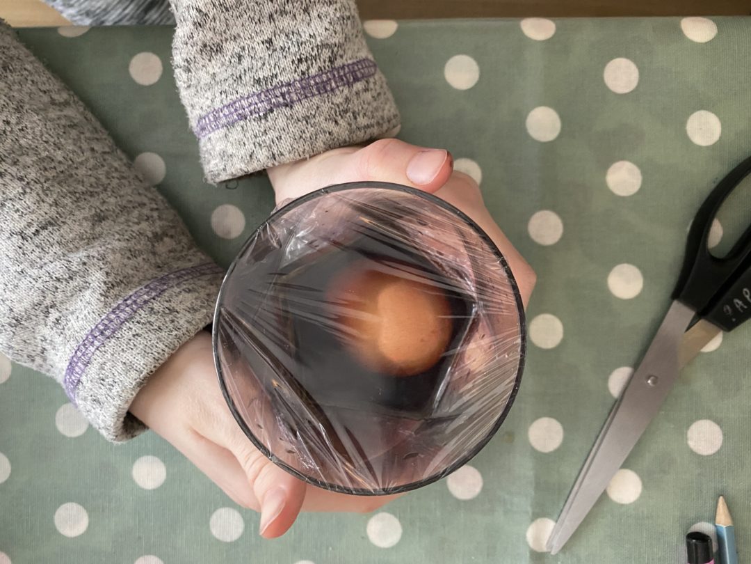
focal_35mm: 26
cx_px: 376
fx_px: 564
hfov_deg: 67.3
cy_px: 282
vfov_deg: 53.1
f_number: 1.8
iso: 400
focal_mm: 4.25
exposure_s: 1/50
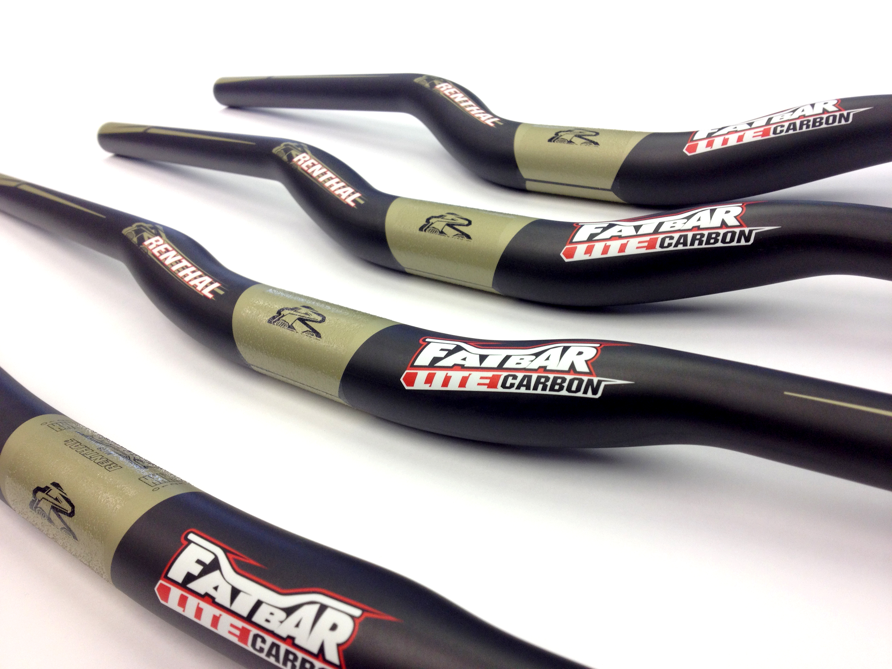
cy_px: 334
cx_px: 446
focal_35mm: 35
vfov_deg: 40.7
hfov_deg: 52.6
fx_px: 902
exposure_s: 1/50
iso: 80
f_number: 2.4
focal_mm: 4.28
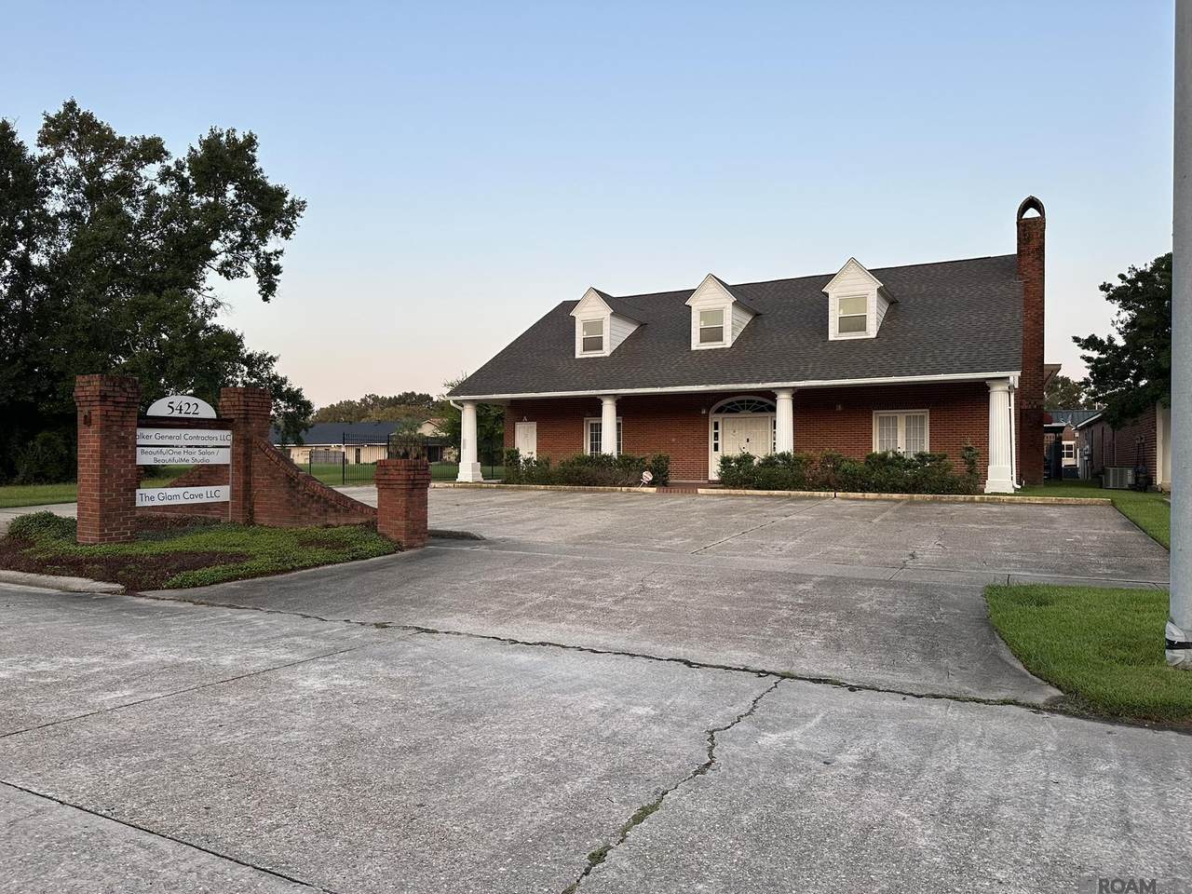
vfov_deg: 56.8
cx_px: 596
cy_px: 447
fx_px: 826
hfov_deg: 71.6
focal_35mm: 24
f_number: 1.78
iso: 80
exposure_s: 1/580
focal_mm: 6.86
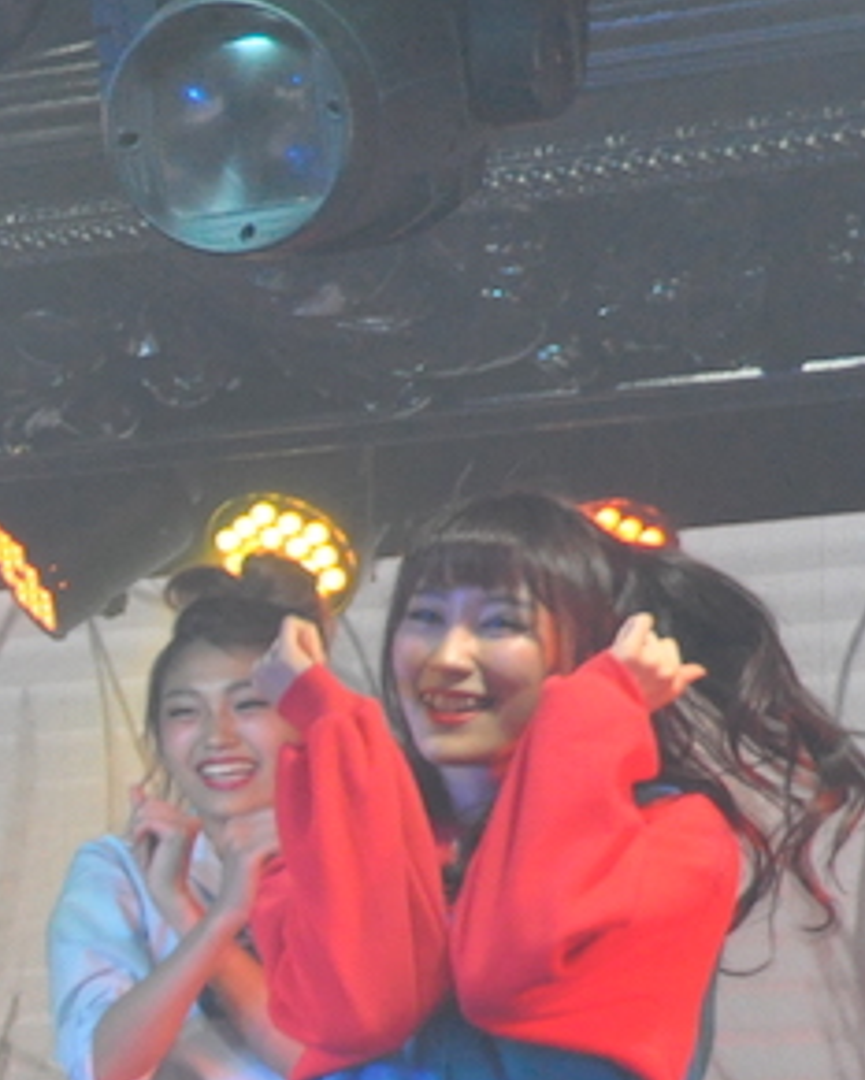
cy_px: 909
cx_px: -850
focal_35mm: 232
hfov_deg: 6.5
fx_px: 7420
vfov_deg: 8.3
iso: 1600
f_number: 4.5
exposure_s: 1/250
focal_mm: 48
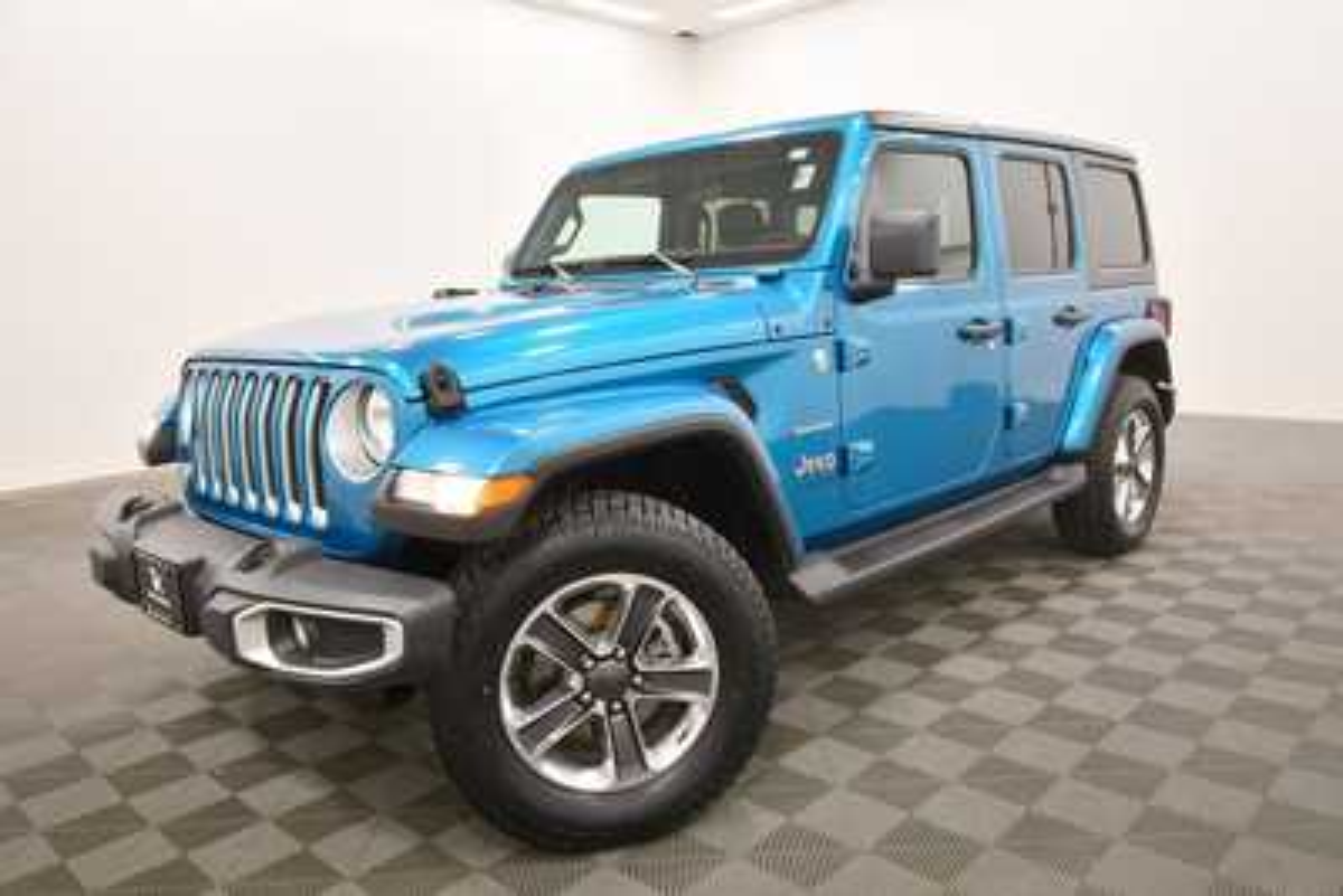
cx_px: 672
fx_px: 1008
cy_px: 448
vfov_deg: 48.0
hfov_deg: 67.4
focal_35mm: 27
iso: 1100
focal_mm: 18
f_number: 5.3
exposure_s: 1/125
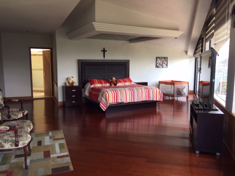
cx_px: 118
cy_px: 88
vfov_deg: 48.2
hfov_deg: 61.6
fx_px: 197
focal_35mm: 29
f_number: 2.2
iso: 32
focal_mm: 4.15
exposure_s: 1/40
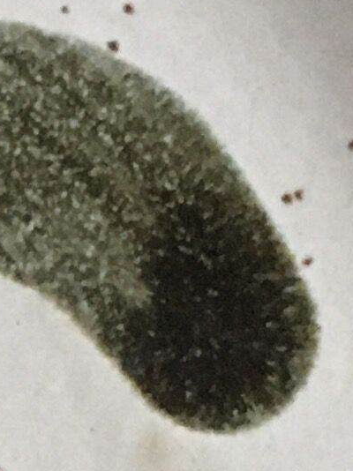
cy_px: 769
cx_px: -329
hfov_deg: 6.6
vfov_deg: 8.8
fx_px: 2980
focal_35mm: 219
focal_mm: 4.15
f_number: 2.2
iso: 200
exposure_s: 1/20
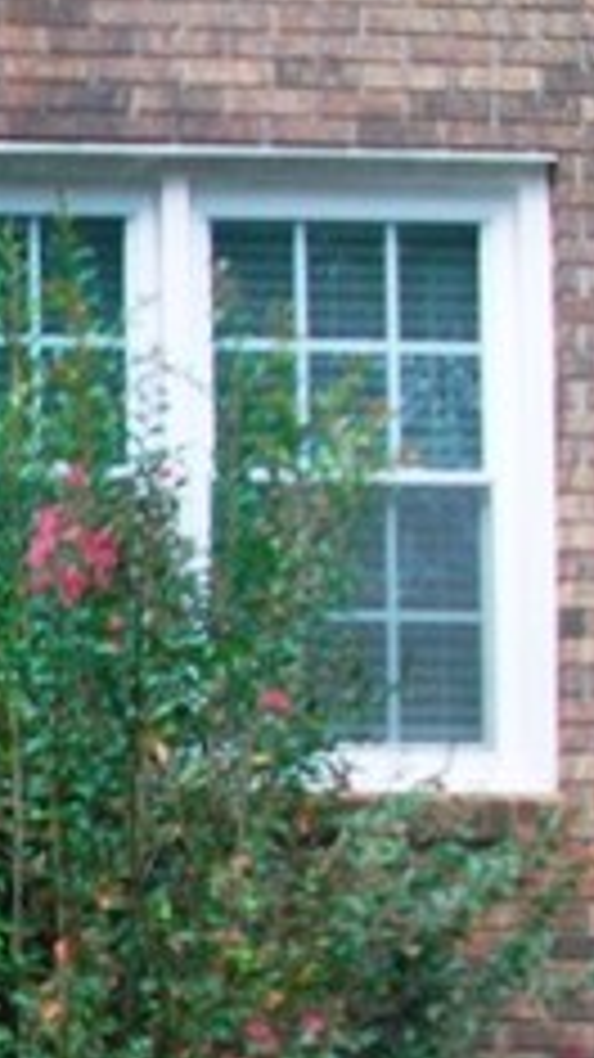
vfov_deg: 22.4
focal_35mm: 95
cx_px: -536
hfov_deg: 11.6
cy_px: 702
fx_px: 2663
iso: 64
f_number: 2.8
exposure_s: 1/160
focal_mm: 5.7
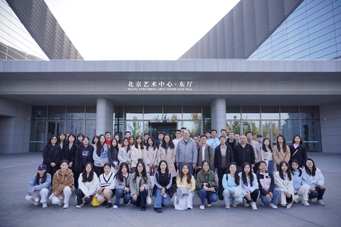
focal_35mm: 24
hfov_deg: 73.8
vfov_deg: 53.1
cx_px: 170
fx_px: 227
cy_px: 114
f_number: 3.5
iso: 100
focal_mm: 16
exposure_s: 1/250
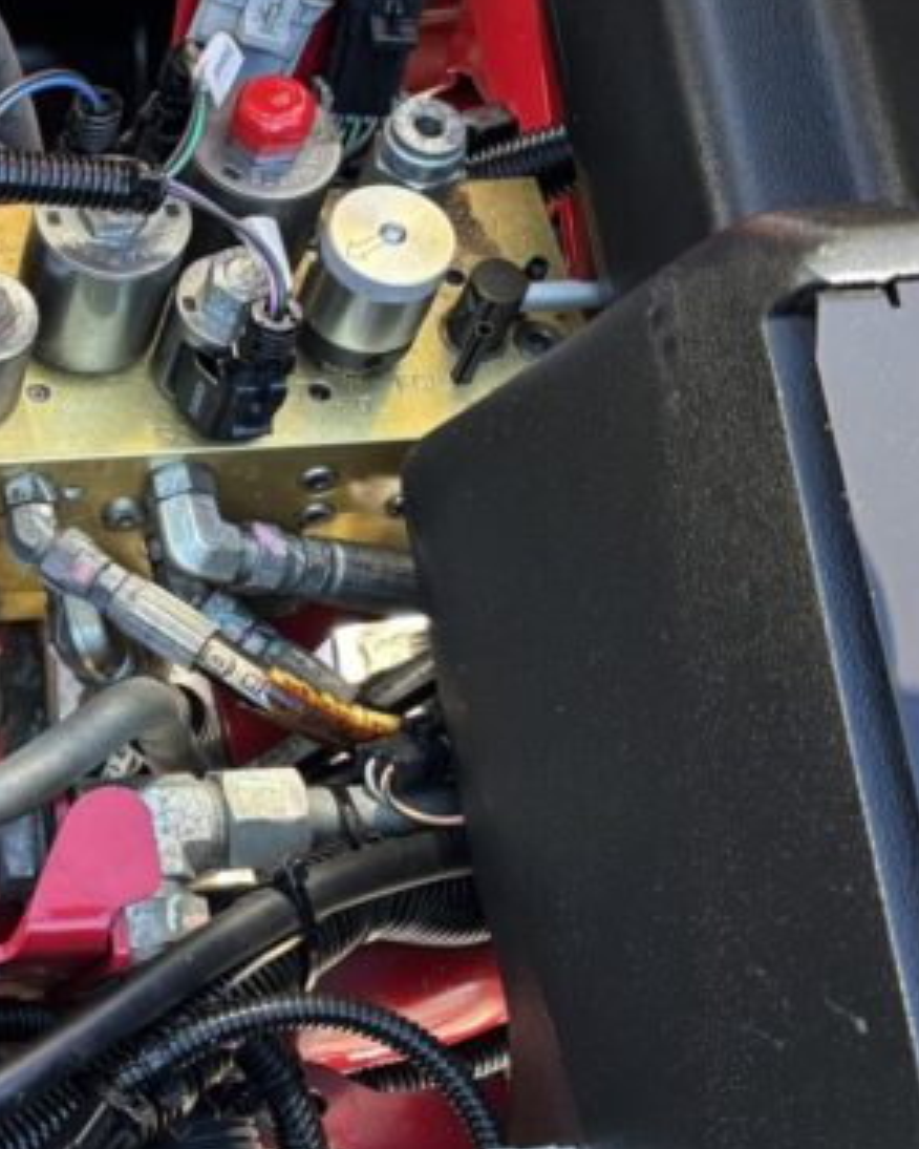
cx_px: -268
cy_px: 450
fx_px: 2550
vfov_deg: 25.3
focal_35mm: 75
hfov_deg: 19.0
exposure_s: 1/121
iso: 125
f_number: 1.6
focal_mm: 5.96
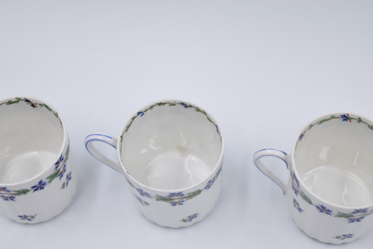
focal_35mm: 63
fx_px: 653
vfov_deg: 21.6
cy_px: 124
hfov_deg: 31.9
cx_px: 186
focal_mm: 42
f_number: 5.6
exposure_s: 1/160
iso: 160
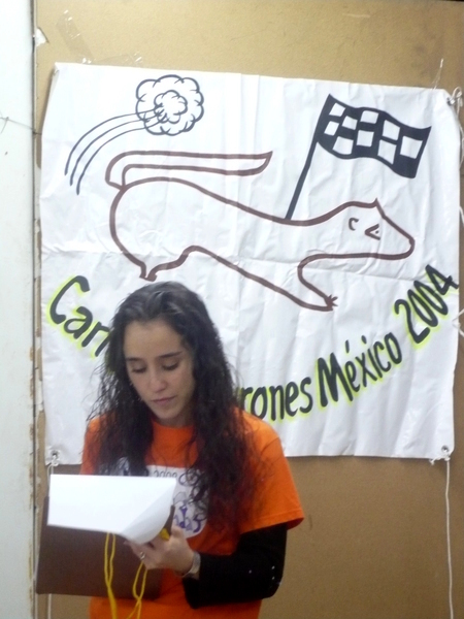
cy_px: 310
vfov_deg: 18.7
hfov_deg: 14.1
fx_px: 1877
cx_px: 232
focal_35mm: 105
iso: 400
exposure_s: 1/8
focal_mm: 17.4
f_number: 5
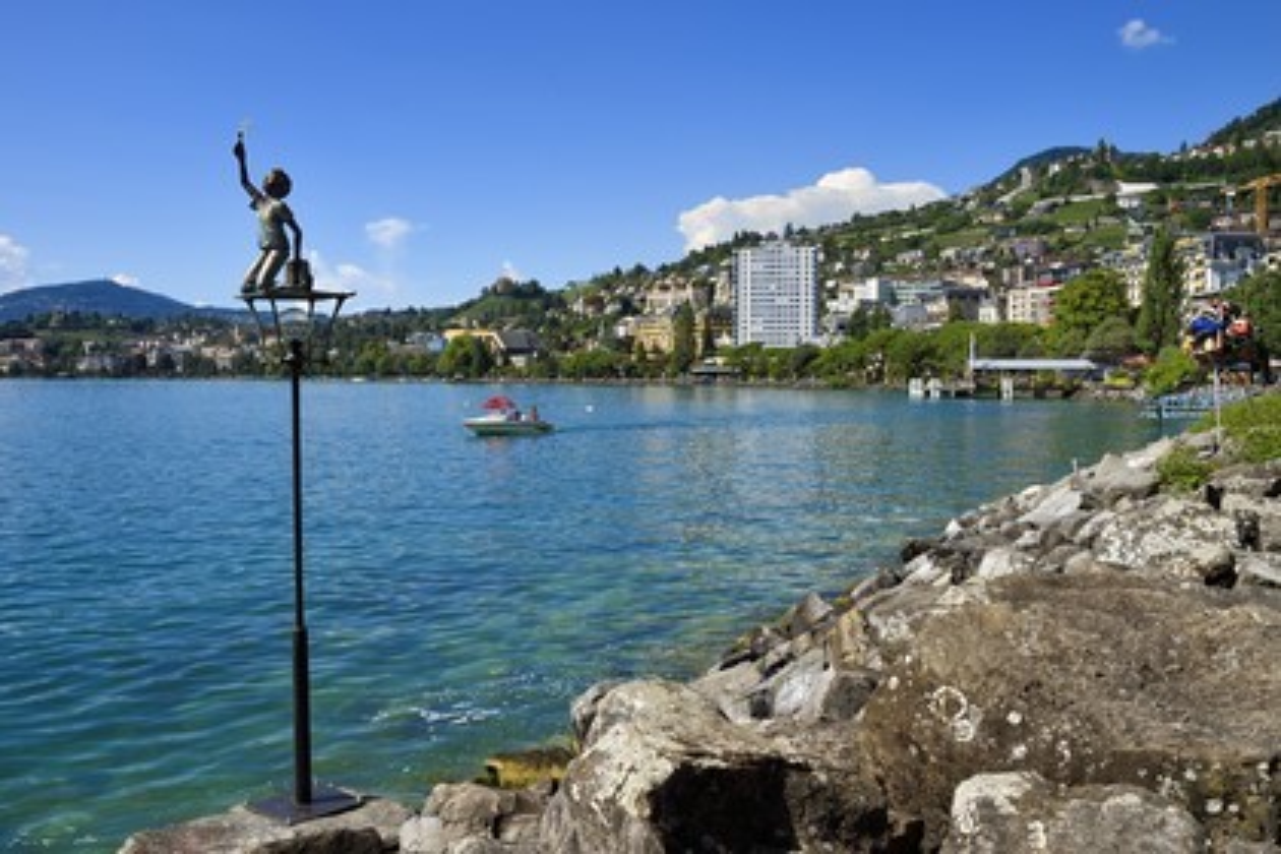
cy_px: 427
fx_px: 1139
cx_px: 640
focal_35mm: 32
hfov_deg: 58.7
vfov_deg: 41.1
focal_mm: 32
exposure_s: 1/400
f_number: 11
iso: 200
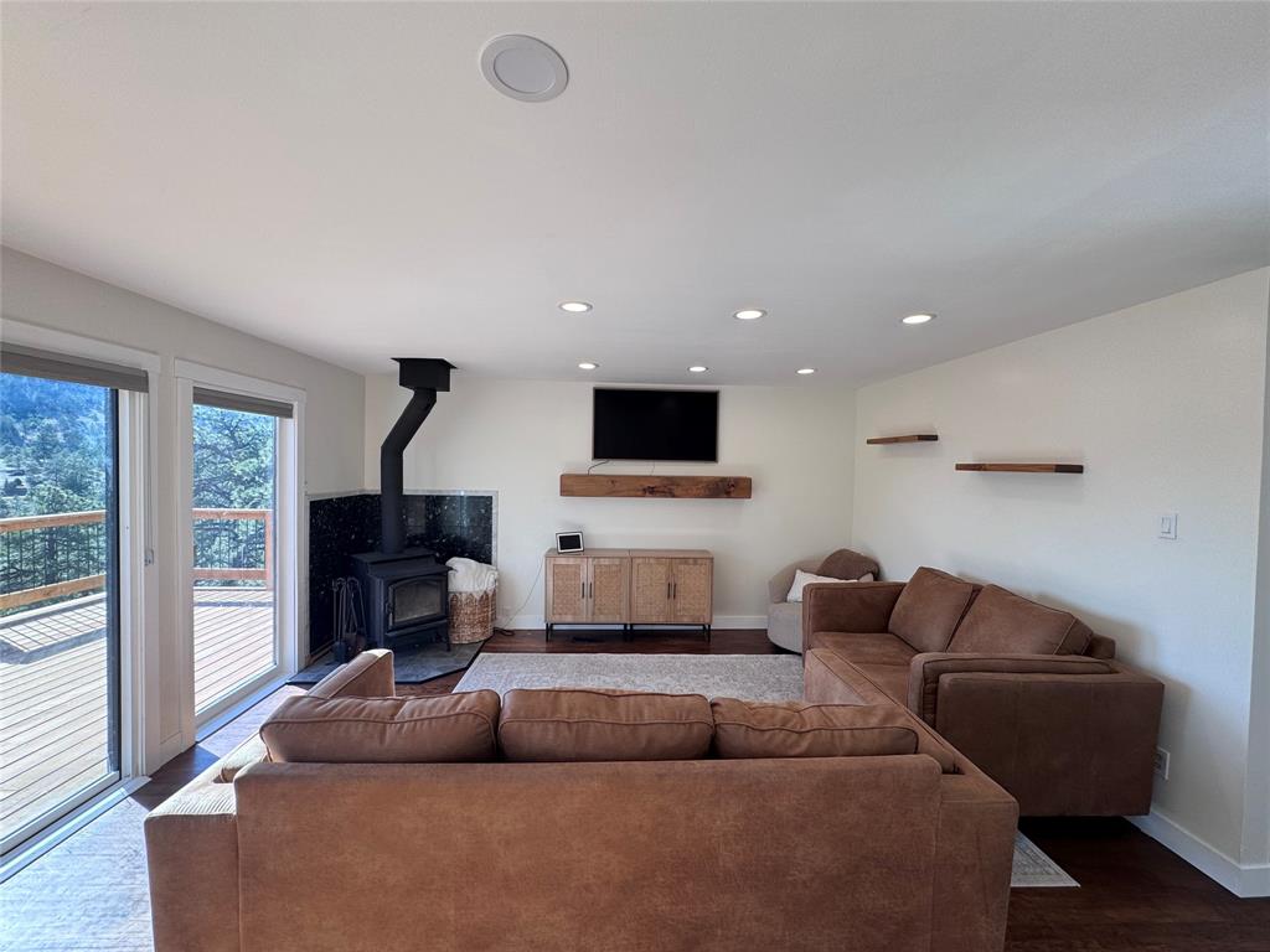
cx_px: 635
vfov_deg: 85.7
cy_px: 476
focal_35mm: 14
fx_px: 514
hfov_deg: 102.1
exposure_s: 1/192
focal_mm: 2.22
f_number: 2.2
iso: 40
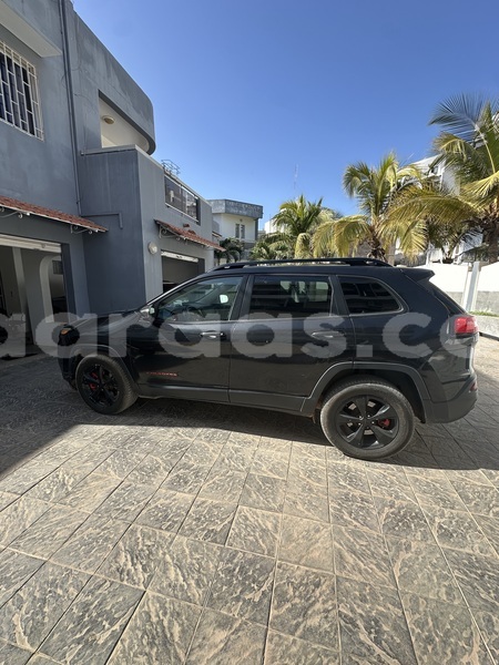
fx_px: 269
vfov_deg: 102.1
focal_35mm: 14
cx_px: 250
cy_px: 332
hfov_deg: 85.7
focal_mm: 2.22
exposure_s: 1/824
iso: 40
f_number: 2.2
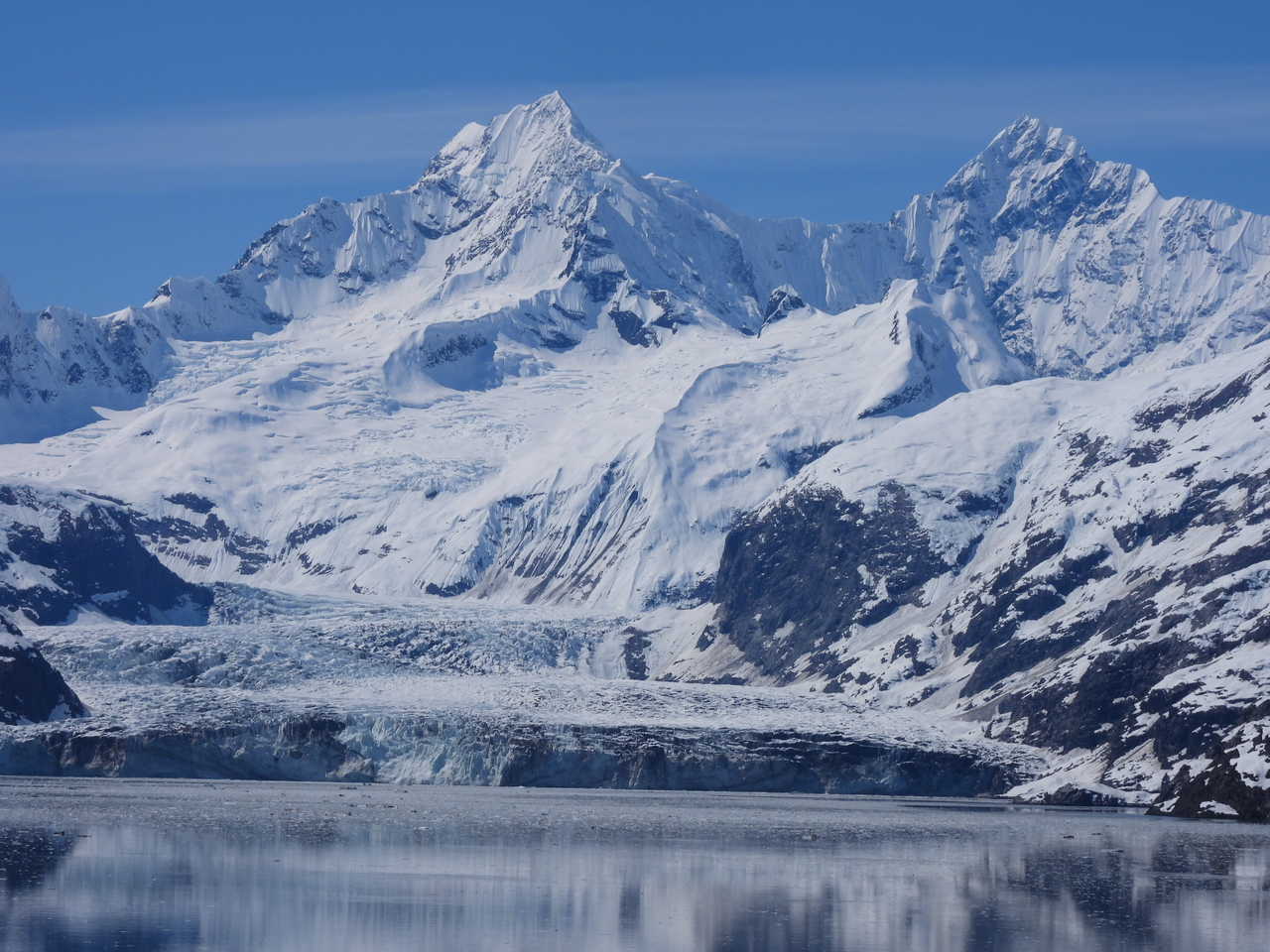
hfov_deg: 14.6
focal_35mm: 135
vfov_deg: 11.0
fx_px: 4953
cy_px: 476
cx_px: 635
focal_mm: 24.1
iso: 100
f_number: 6.3
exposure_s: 1/1600
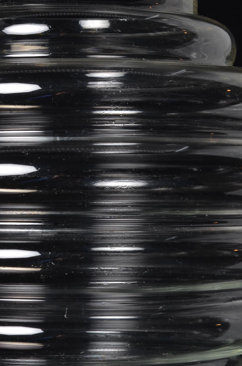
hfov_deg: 11.2
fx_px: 1236
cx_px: 59
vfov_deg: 16.8
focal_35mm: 122
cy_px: 226
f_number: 11
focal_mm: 50
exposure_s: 1/125
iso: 100
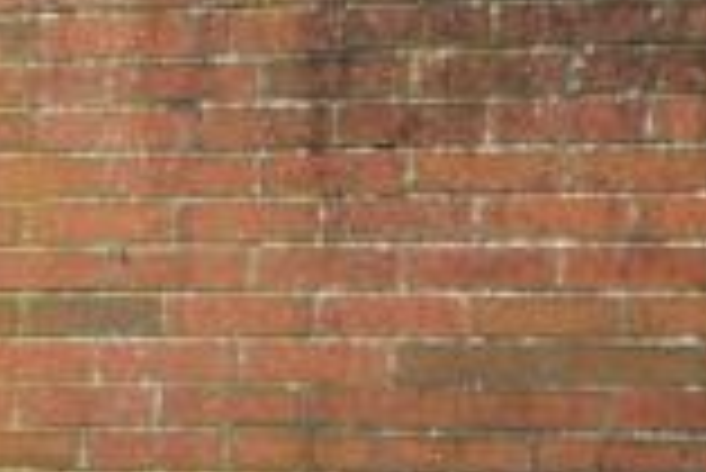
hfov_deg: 10.0
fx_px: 3263
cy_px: 587
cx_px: -1237
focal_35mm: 166
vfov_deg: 8.2
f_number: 8
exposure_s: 1/250
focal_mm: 17
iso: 125
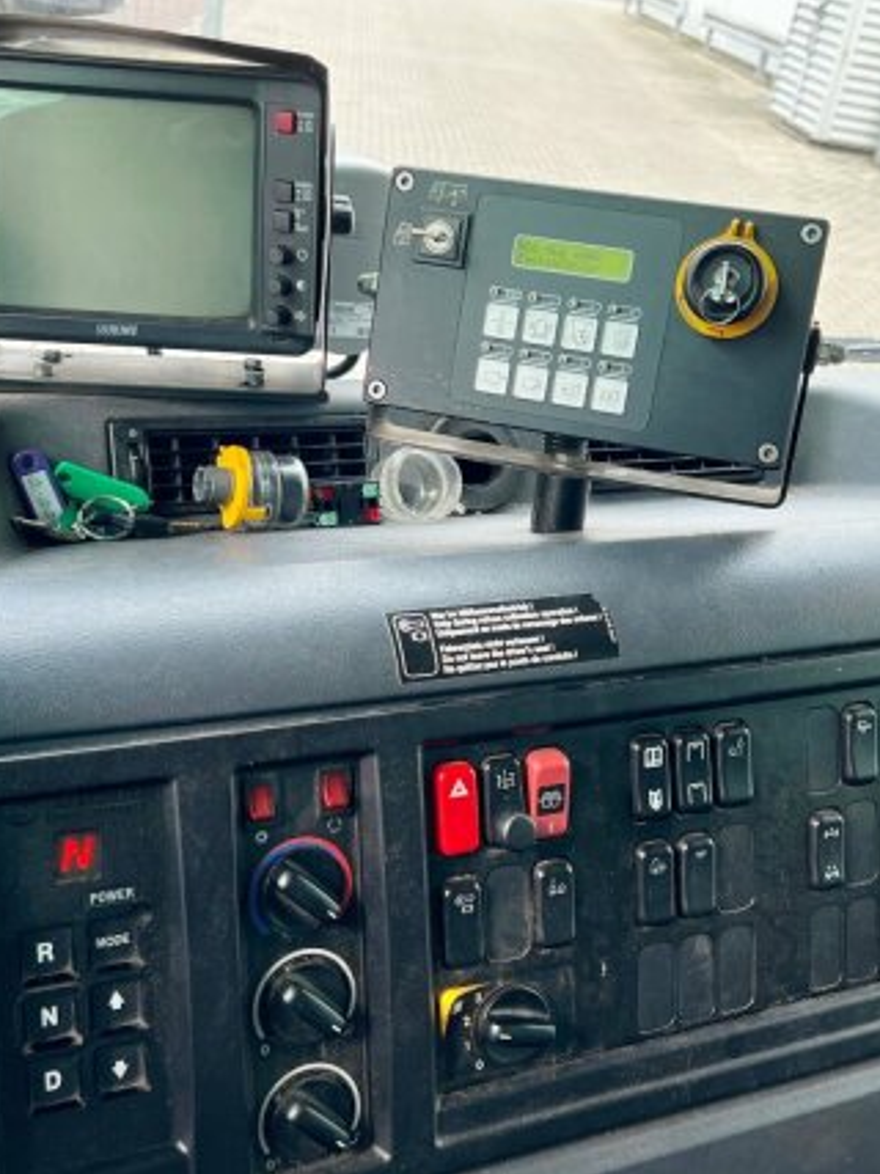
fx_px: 1323
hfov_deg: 36.8
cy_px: 564
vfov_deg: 47.9
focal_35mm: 39
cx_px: 468
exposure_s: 1/121
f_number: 1.5
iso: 64
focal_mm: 5.7
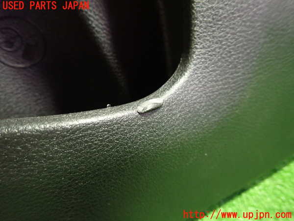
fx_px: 212
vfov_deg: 54.9
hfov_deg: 69.4
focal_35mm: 25
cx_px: 147
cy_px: 110
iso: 800
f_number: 2
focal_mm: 4.5
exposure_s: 1/25
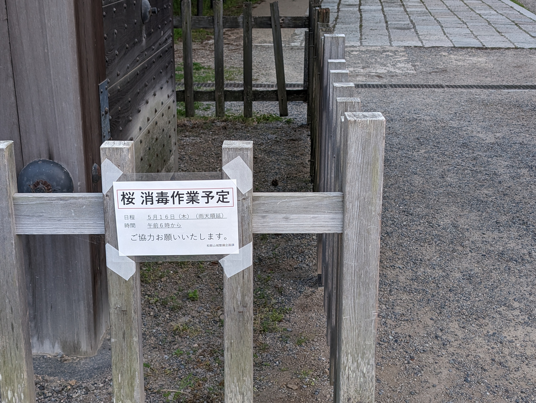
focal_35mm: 49
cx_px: 268
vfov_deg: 29.7
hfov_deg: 38.9
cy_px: 202
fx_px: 760
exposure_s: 1/39
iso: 29
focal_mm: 6.9
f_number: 1.68
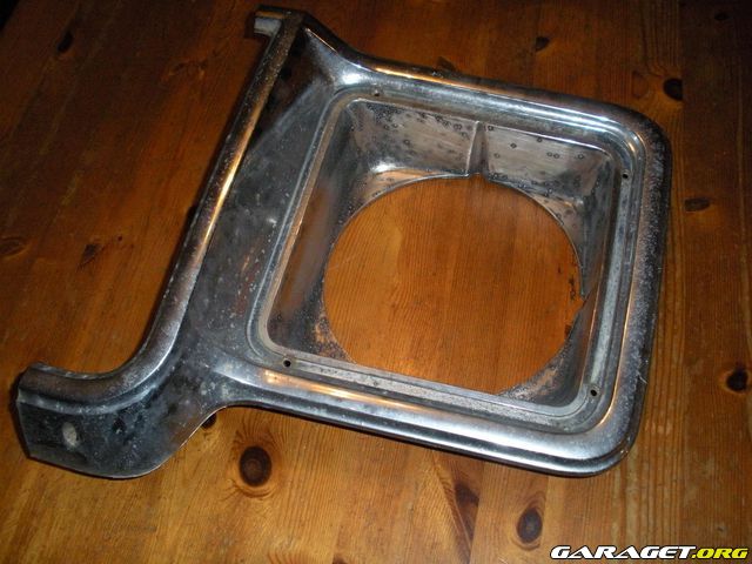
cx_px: 376
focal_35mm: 36
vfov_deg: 39.7
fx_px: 782
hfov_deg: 51.4
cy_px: 282
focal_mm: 6.3
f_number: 3.5
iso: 400
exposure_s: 1/60
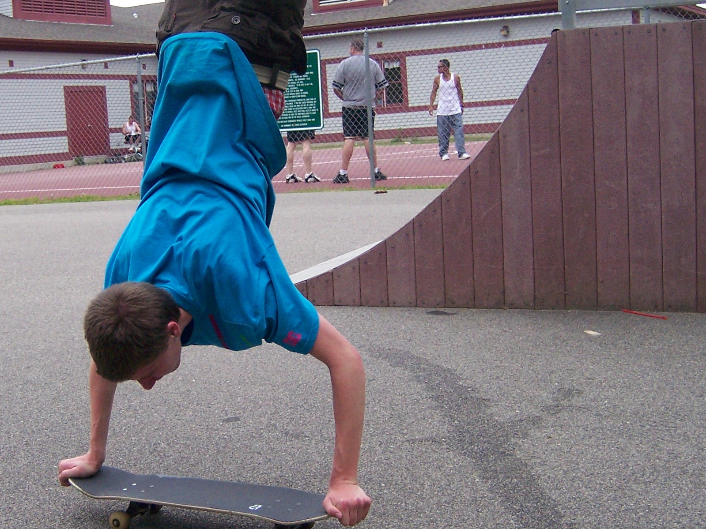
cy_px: 280
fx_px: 1183
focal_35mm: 58
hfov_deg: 33.0
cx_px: 245
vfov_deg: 25.2
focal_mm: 6.2
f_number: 2.8
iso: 160
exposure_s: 1/250
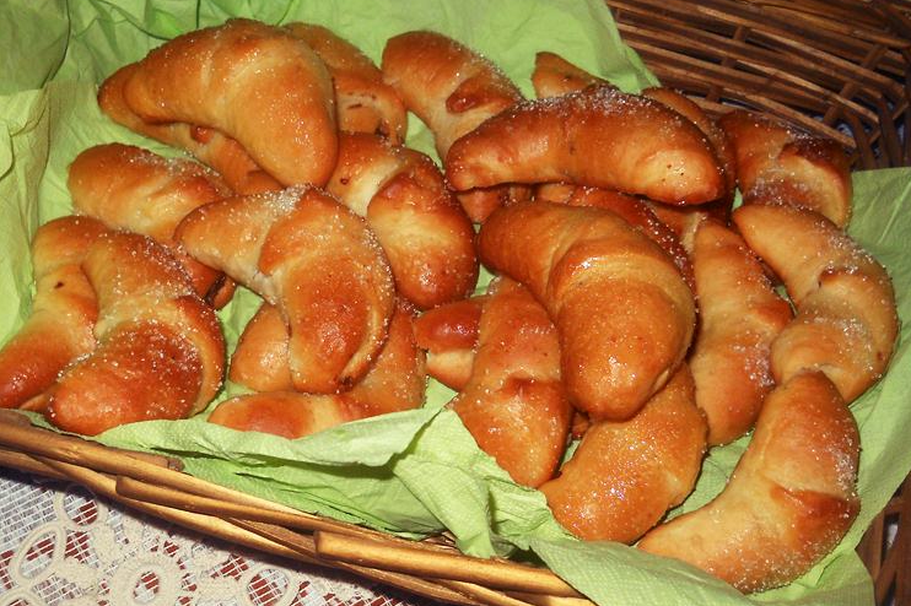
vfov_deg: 29.2
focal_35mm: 46
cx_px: 431
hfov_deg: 42.7
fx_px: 1163
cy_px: 348
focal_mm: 6.72
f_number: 5.5
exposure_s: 1/30
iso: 80
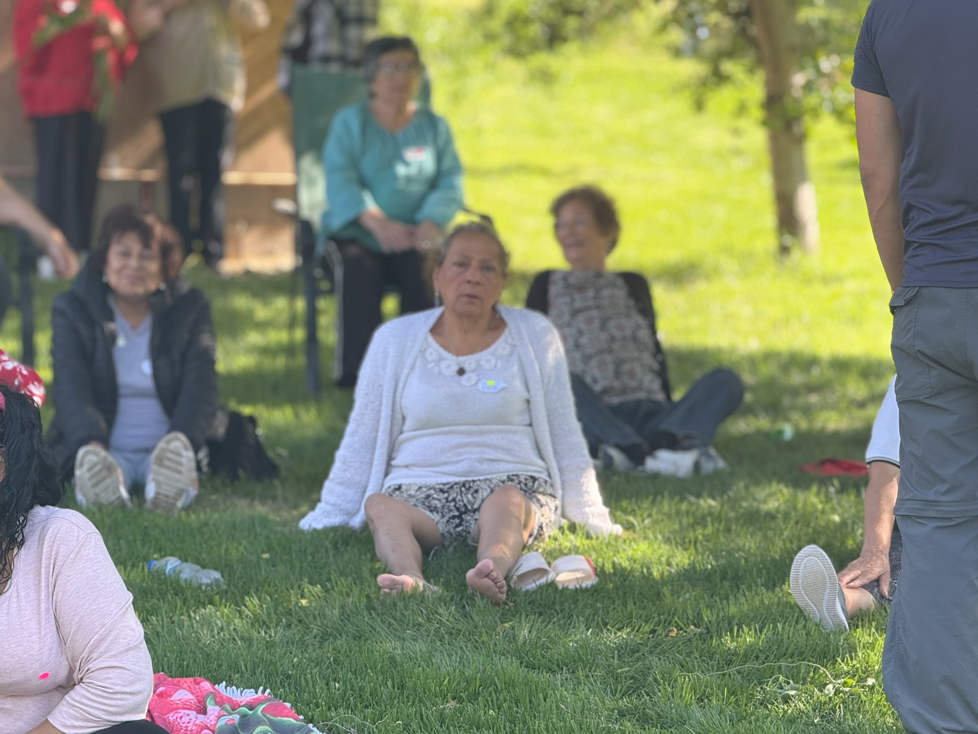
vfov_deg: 11.5
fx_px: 3644
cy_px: 369
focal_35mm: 129
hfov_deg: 15.3
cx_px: 459
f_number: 2.8
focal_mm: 15.66
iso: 50
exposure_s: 1/133
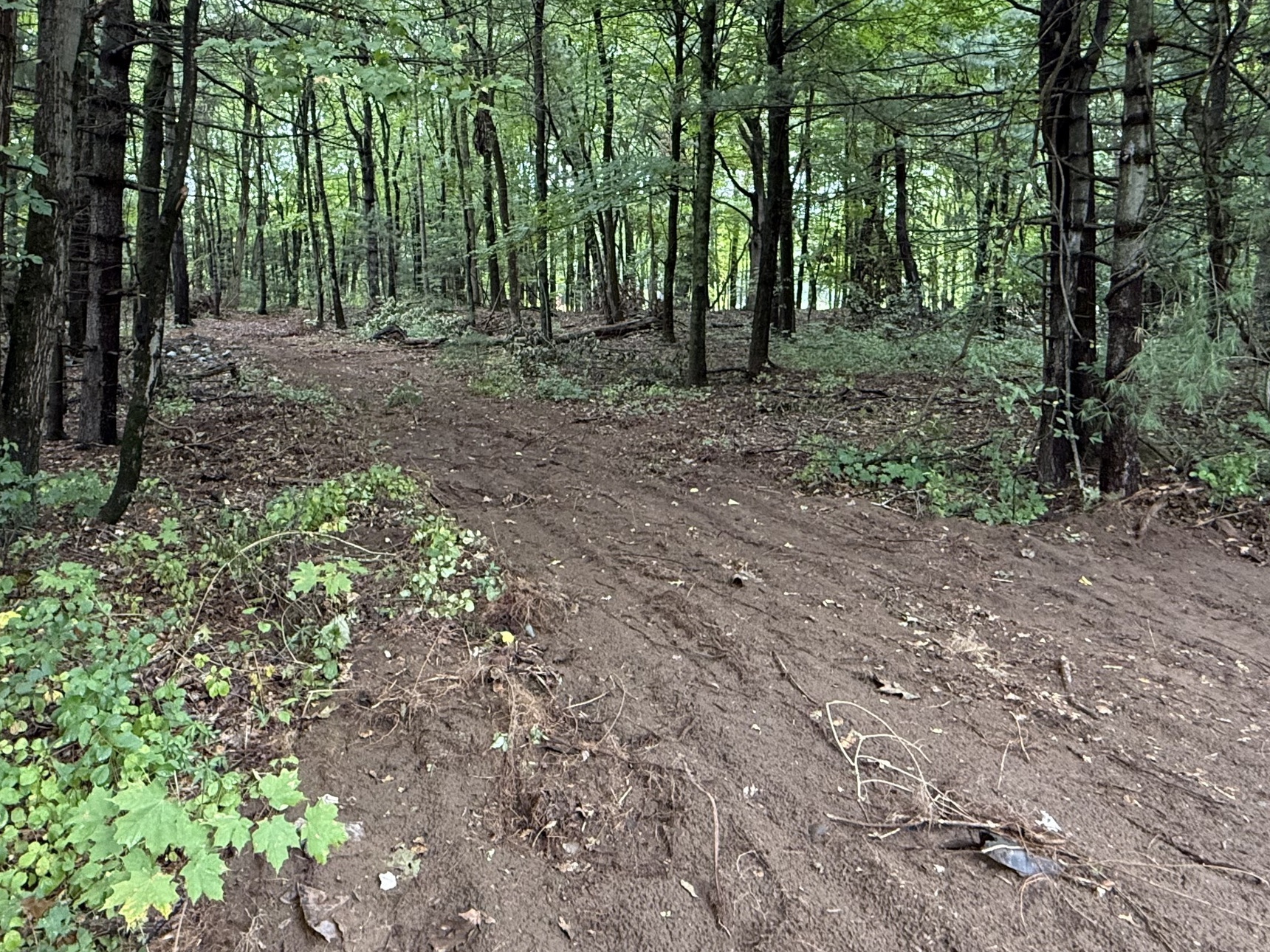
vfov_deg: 53.8
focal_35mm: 25
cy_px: 317
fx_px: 917
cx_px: 520
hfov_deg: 68.8
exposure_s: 1/99
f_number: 2.2
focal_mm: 2.22
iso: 320
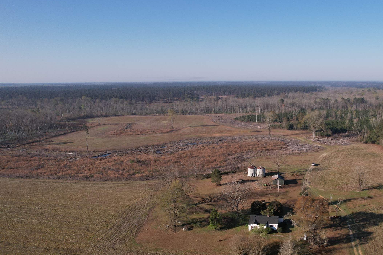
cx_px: 259
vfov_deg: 40.3
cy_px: 181
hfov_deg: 57.3
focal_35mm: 32
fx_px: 340
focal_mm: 8.38
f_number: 2.8
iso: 130
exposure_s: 1/2000
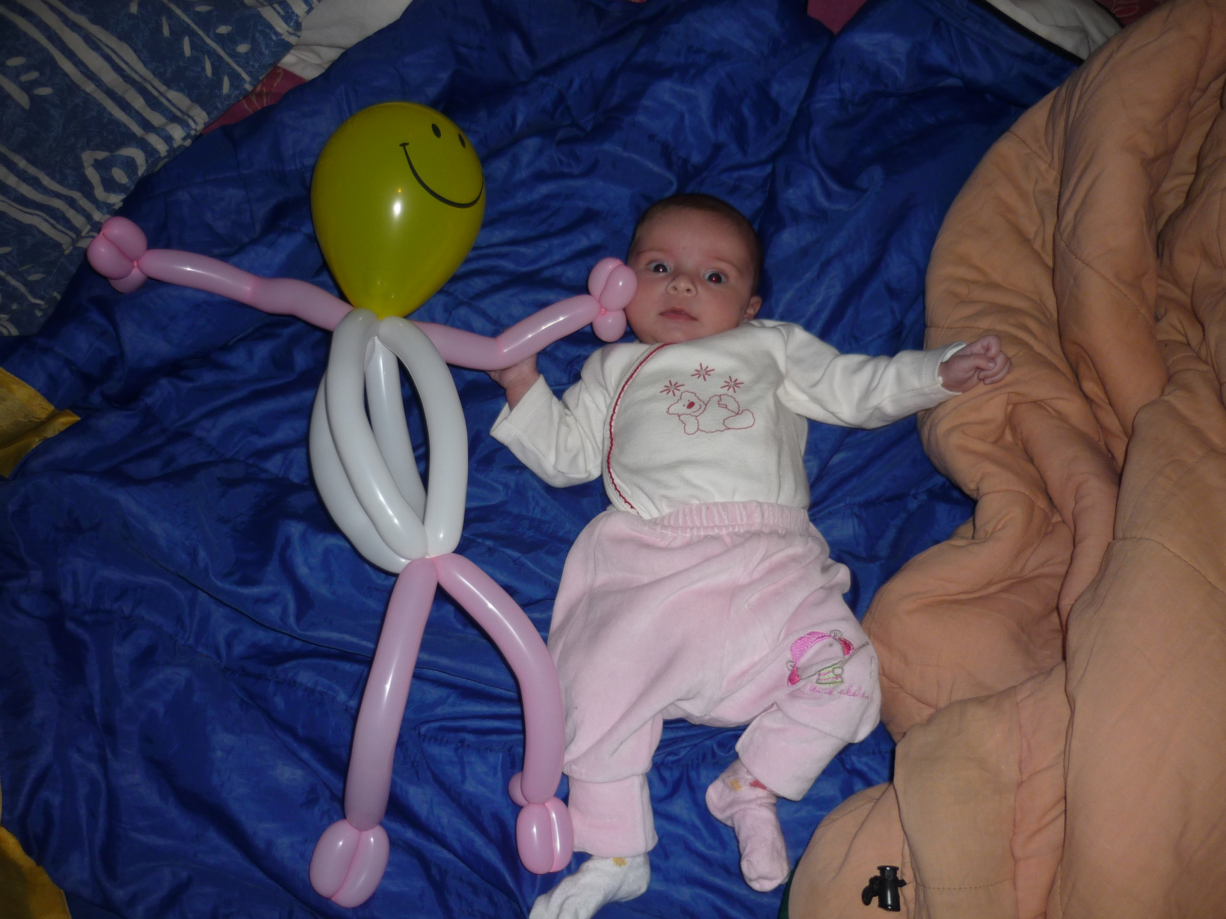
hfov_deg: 55.4
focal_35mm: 33
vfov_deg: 42.9
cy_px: 460
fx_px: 1169
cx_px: 613
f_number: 2.8
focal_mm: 5.5
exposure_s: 1/30
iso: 100
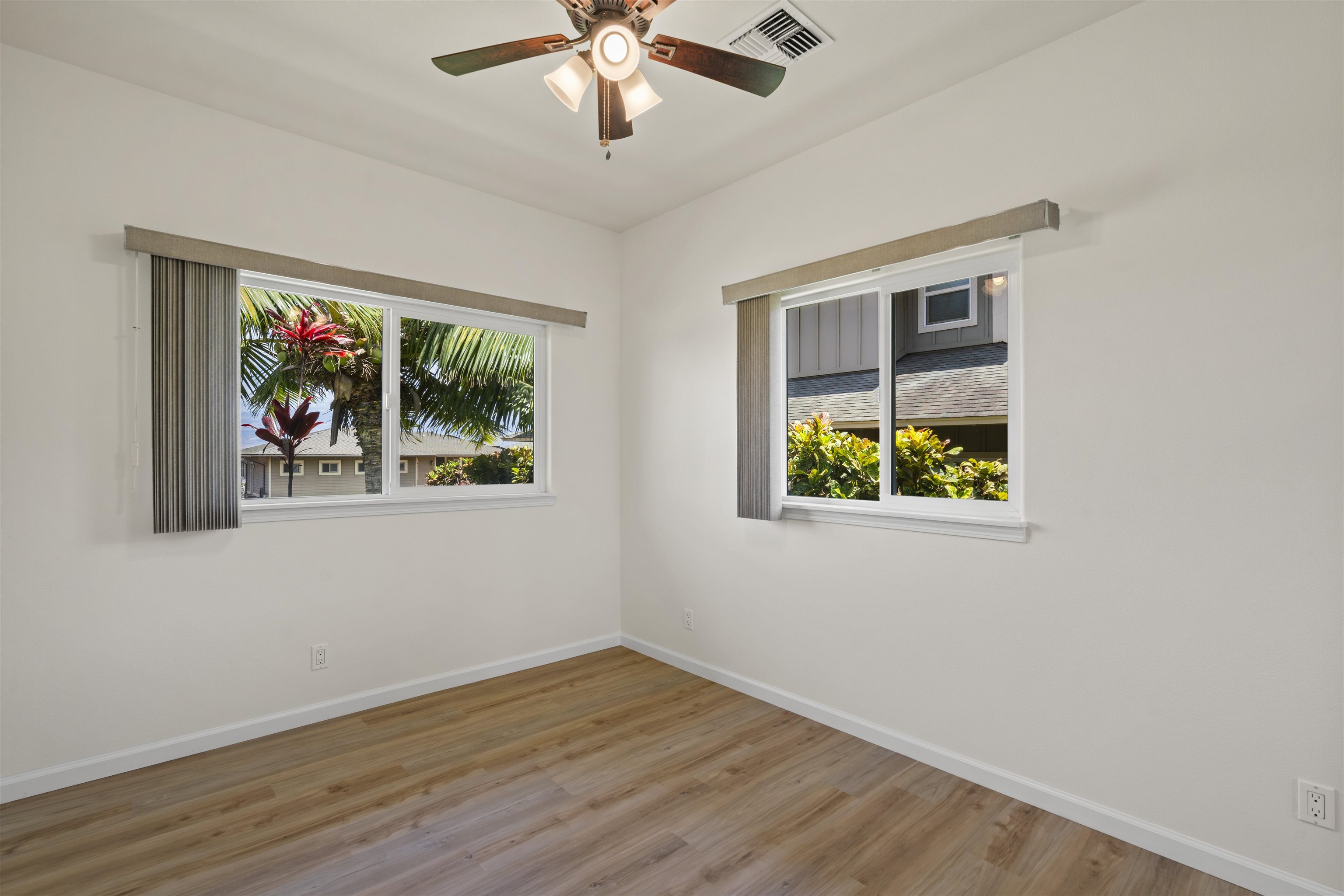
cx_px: 672
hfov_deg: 96.7
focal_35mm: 16
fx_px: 597
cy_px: 448
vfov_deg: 73.8
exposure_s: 1/5
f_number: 8
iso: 100
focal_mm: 16
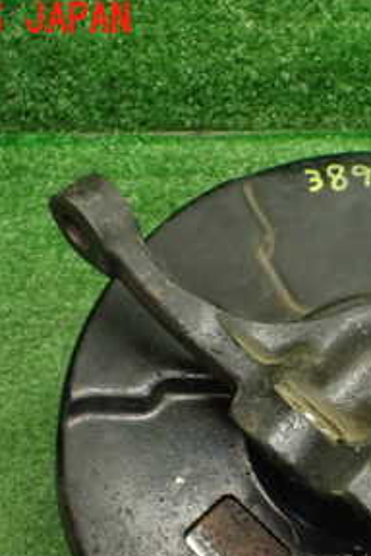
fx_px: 1005
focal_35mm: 65
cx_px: 359
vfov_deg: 30.3
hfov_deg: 20.3
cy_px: 431
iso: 800
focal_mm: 5.4
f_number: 2.3
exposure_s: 1/100
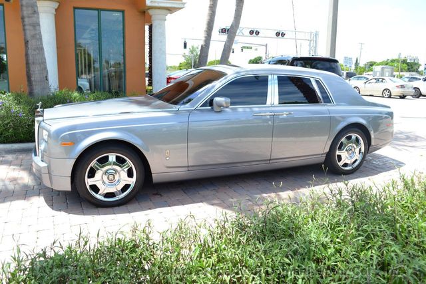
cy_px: 142
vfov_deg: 43.6
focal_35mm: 30
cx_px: 213
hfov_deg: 61.9
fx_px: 355
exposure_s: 1/125
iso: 100
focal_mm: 20
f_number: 6.3
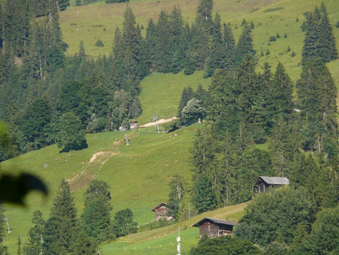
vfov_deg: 3.5
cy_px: 128
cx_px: 170
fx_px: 4113
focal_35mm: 420
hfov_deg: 4.7
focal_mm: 88.8
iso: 100
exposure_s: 1/320
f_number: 5.6
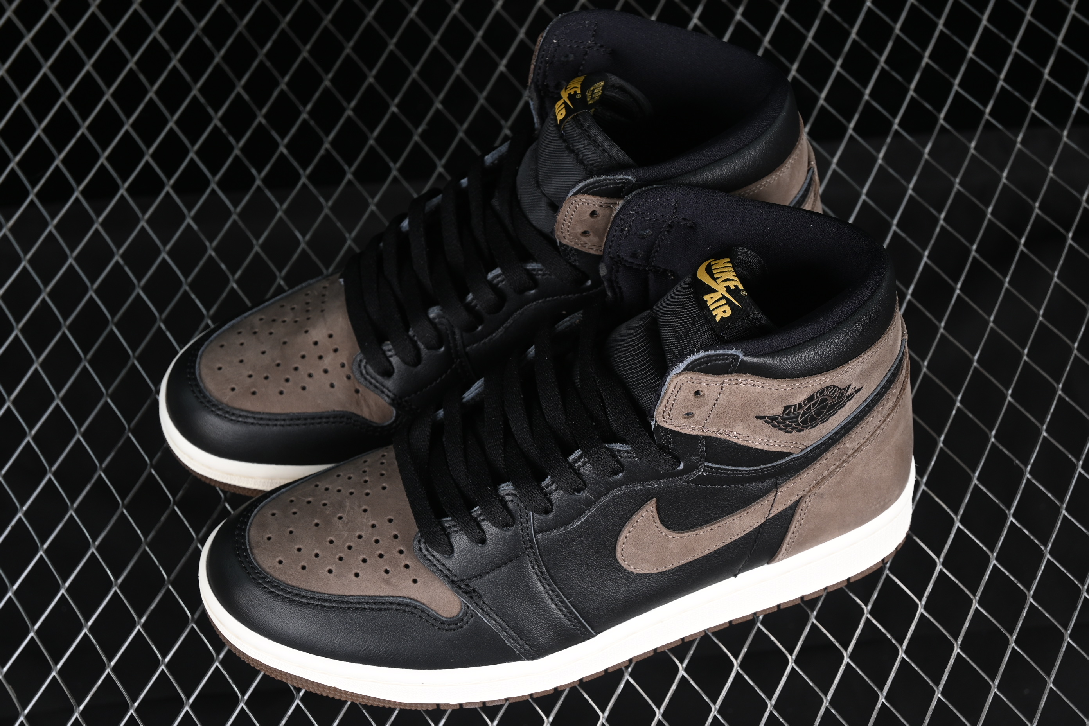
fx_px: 2269
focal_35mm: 75
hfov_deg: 27.0
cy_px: 363
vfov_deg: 18.2
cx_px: 544
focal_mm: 50
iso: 160
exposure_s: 1/60
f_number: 6.3
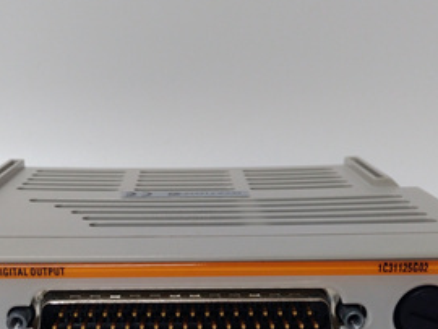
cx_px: 183
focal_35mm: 50
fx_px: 633
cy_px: 254
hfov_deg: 38.1
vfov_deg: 28.6
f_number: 2
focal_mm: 3.79
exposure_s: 1/30
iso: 155
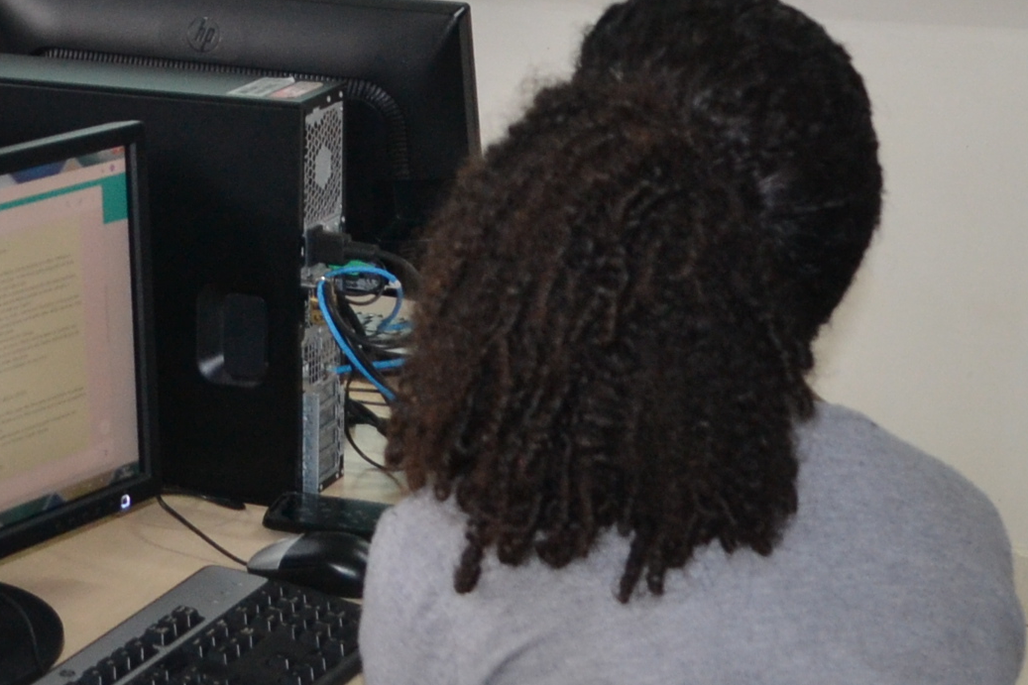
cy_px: -228
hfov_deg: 20.3
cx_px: 281
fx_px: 2855
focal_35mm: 100
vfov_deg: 13.2
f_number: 3.8
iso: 720
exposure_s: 1/60
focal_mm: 20
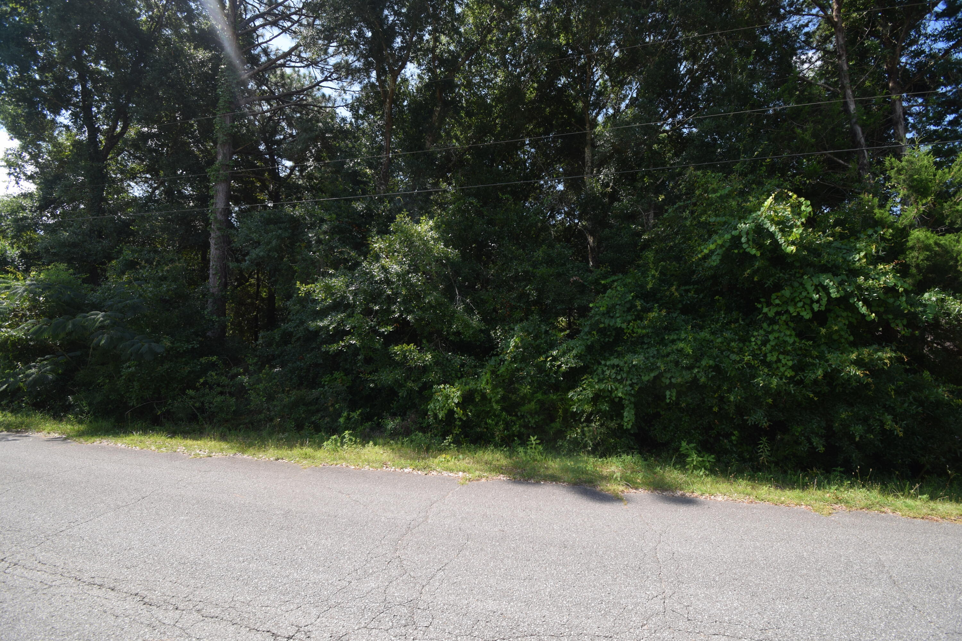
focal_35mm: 15
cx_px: 481
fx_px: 401
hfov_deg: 100.4
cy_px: 320
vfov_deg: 77.3
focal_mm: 10
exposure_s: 1/160
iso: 100
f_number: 6.3
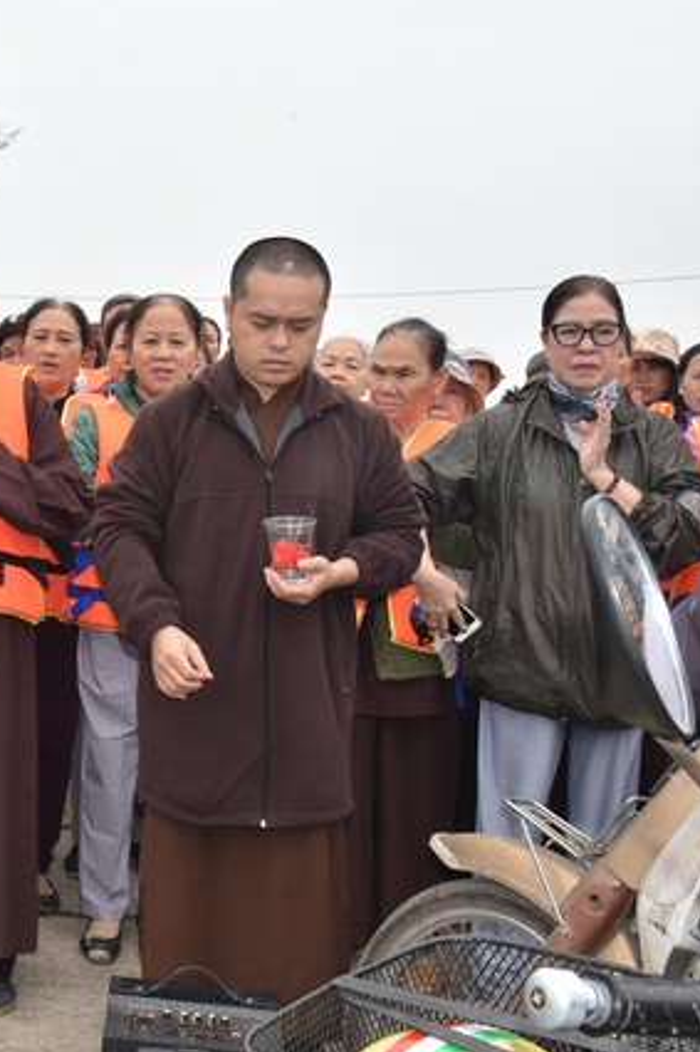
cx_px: -67
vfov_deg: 38.2
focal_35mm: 52
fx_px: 1518
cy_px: 525
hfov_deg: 24.3
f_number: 13
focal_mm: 34
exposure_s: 1/200
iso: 640
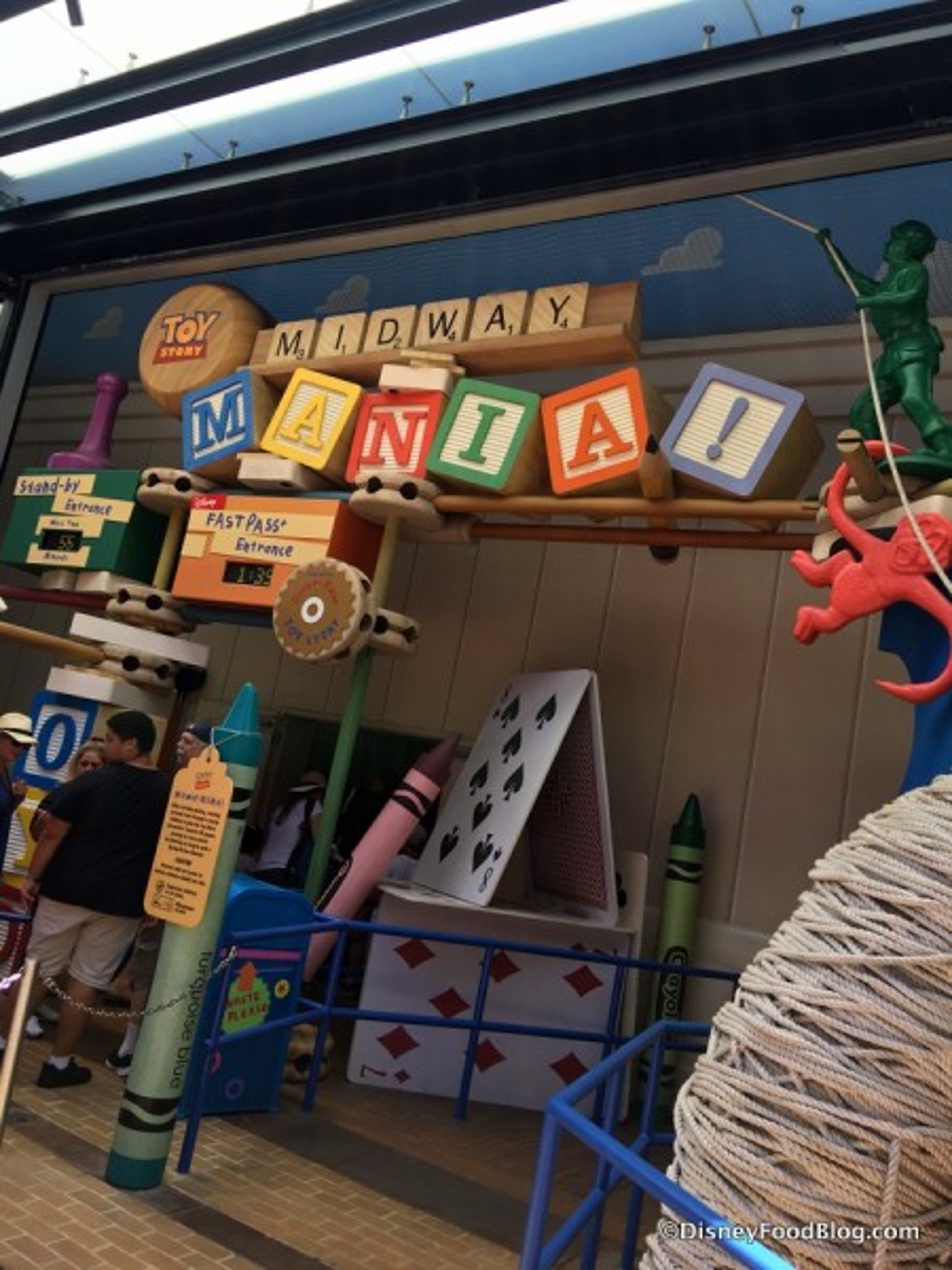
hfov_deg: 48.2
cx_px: 476
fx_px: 1063
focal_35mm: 29
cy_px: 635
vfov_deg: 61.7
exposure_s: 1/353
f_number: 2.2
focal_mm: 4.15
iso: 25
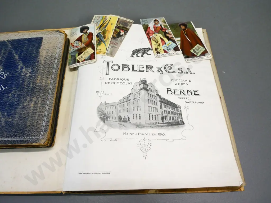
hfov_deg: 71.6
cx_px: 136
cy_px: 102
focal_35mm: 24
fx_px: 188
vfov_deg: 56.8
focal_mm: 12
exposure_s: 1/160
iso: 3200
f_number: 6.3
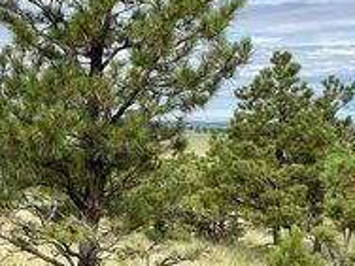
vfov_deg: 21.2
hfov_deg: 26.2
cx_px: -26
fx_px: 708
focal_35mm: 69
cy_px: 180
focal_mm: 4.2
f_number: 1.6
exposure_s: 1/2398
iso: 32
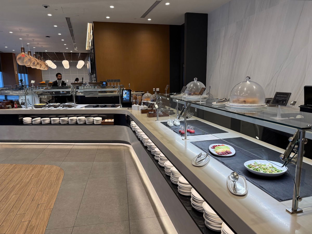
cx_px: 156
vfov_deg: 56.8
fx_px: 216
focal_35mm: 24
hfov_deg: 71.6
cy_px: 117
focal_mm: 6.76
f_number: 1.78
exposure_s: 1/120
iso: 200
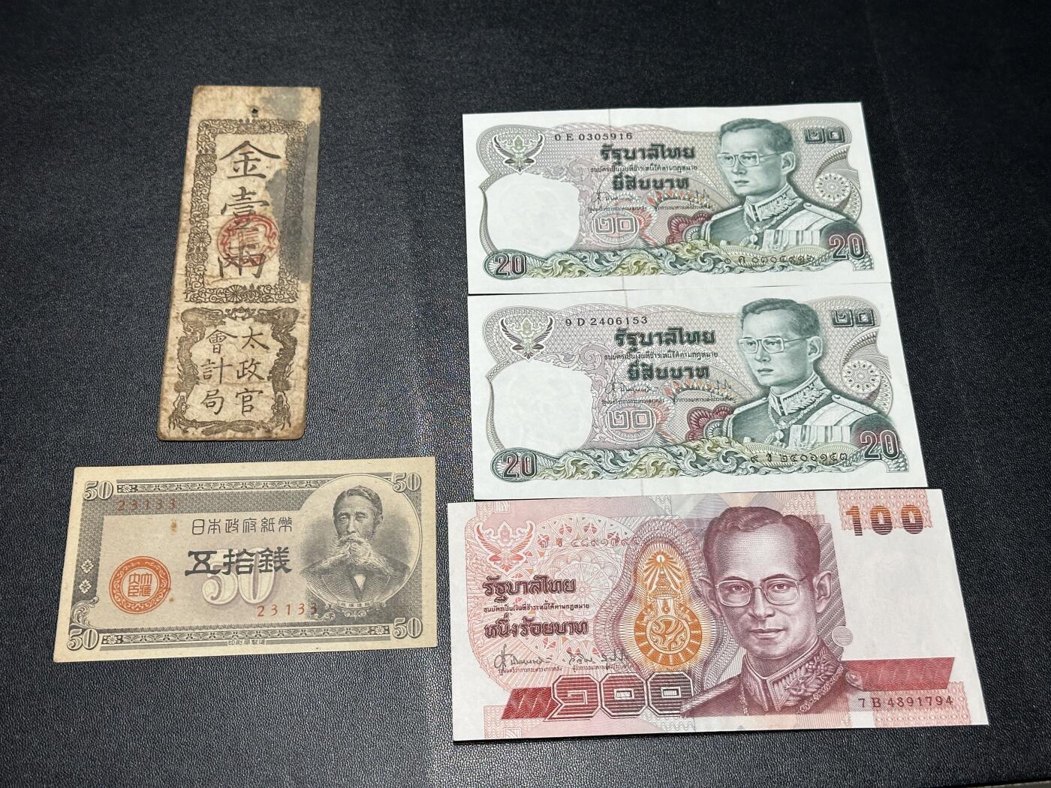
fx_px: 1457
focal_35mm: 48
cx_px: 526
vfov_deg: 30.3
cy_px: 394
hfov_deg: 39.7
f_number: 1.78
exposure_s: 1/50
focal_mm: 6.86
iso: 80
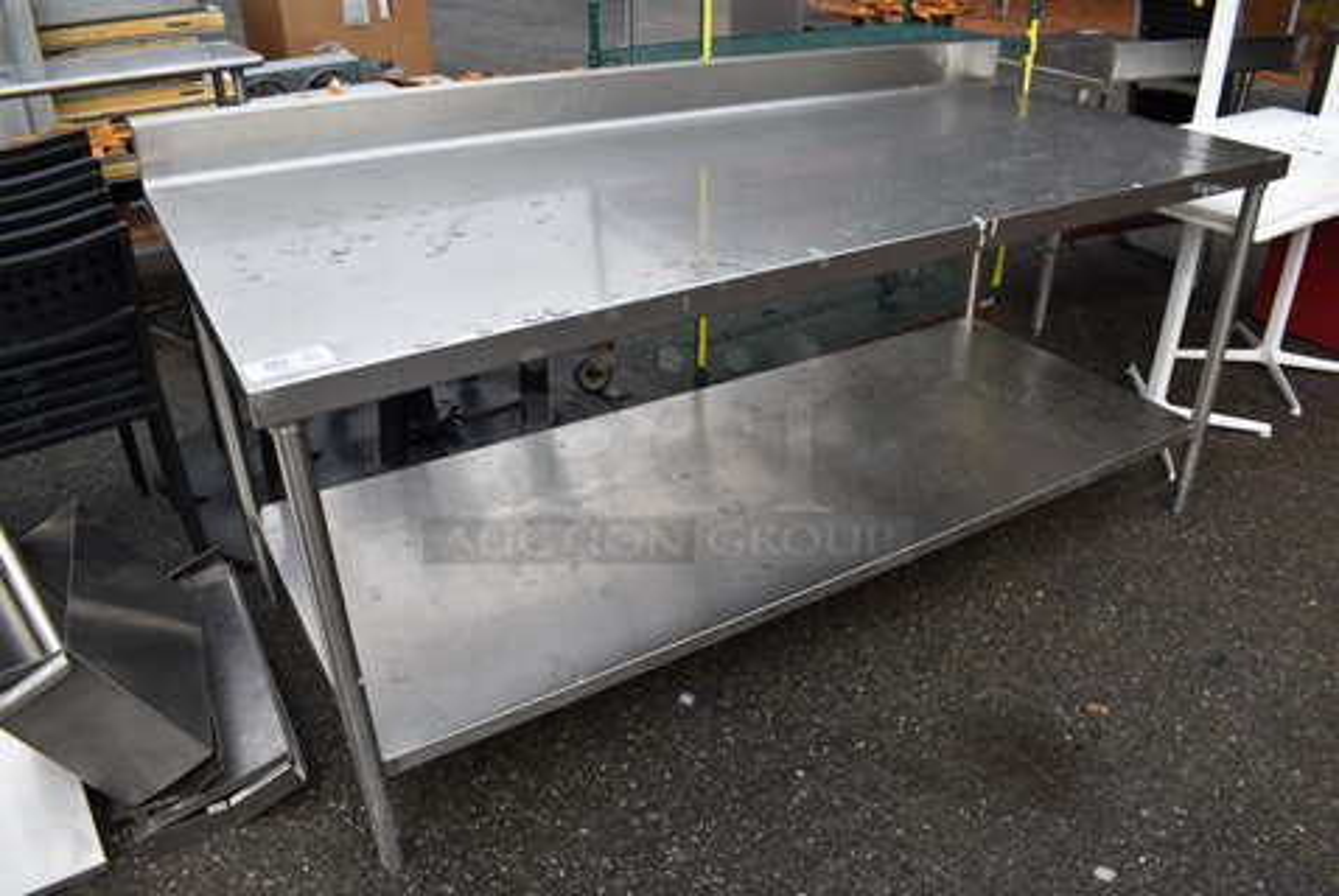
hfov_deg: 67.3
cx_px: 670
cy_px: 448
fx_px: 1005
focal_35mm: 27
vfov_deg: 48.1
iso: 200
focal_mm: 18
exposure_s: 1/250
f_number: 7.1
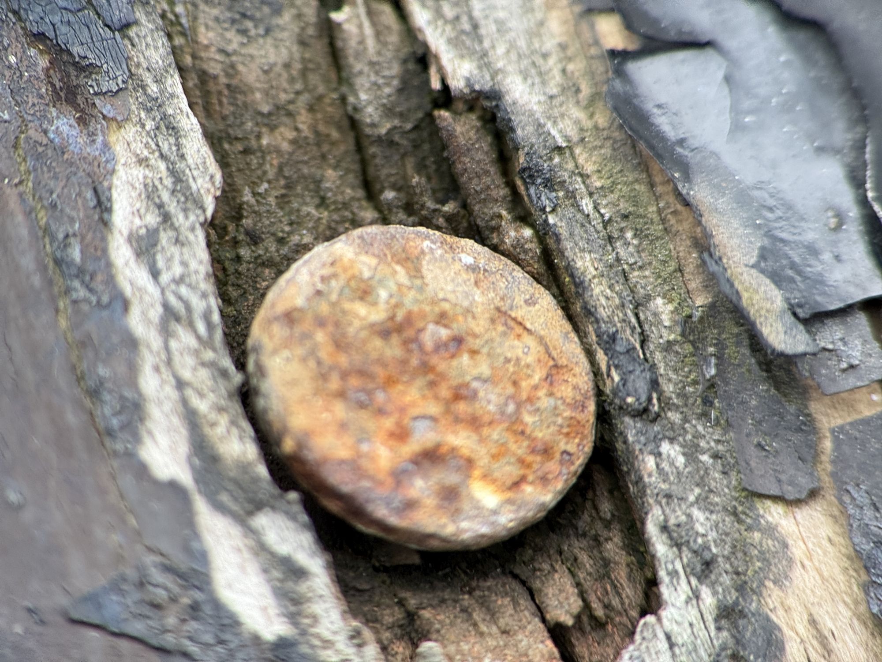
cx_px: 441
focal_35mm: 120
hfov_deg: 16.4
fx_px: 3058
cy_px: 331
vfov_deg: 12.3
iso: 125
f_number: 2.8
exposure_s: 1/121
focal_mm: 15.66
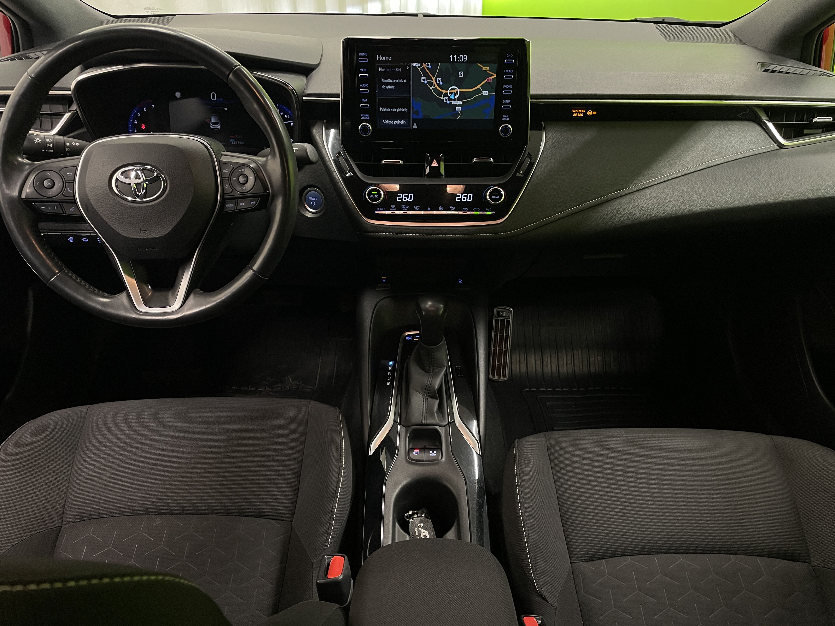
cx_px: 418
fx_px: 627
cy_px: 313
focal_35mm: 26
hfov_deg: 67.3
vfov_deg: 53.1
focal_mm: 4.2
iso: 320
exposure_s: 1/50
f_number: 1.6
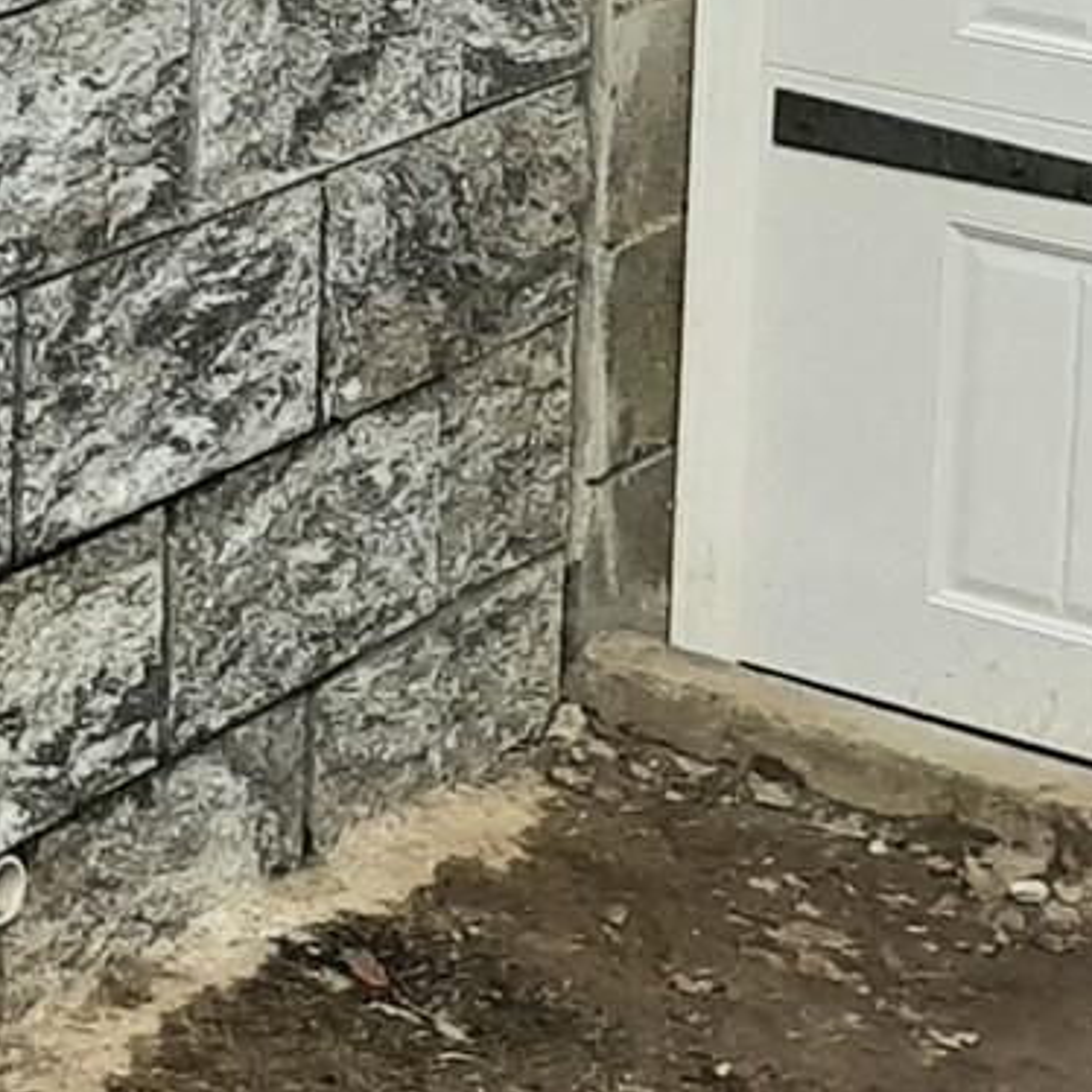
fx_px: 4497
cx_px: -1507
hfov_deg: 11.5
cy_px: -864
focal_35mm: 126
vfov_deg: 12.6
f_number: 1.7
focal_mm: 3.93
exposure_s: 1/769
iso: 40
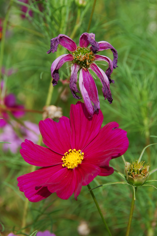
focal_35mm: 119
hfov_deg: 11.5
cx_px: 74
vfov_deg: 17.2
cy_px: 108
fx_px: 778
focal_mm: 70
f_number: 8
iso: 125
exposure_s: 1/125
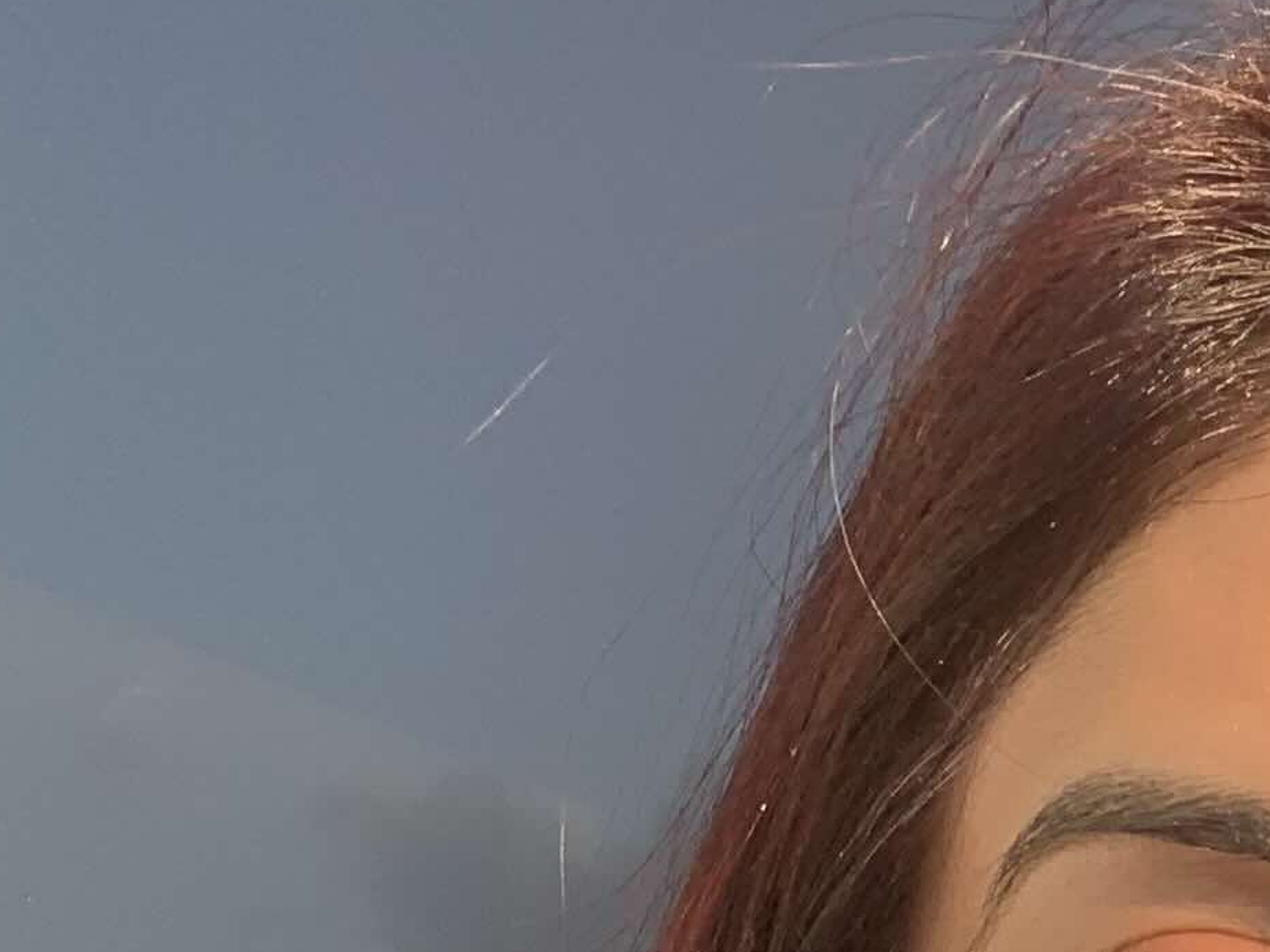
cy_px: 1376
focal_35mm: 107
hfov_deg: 17.1
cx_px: 1713
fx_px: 3926
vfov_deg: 13.2
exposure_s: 1/313
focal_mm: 2.87
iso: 16
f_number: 2.2
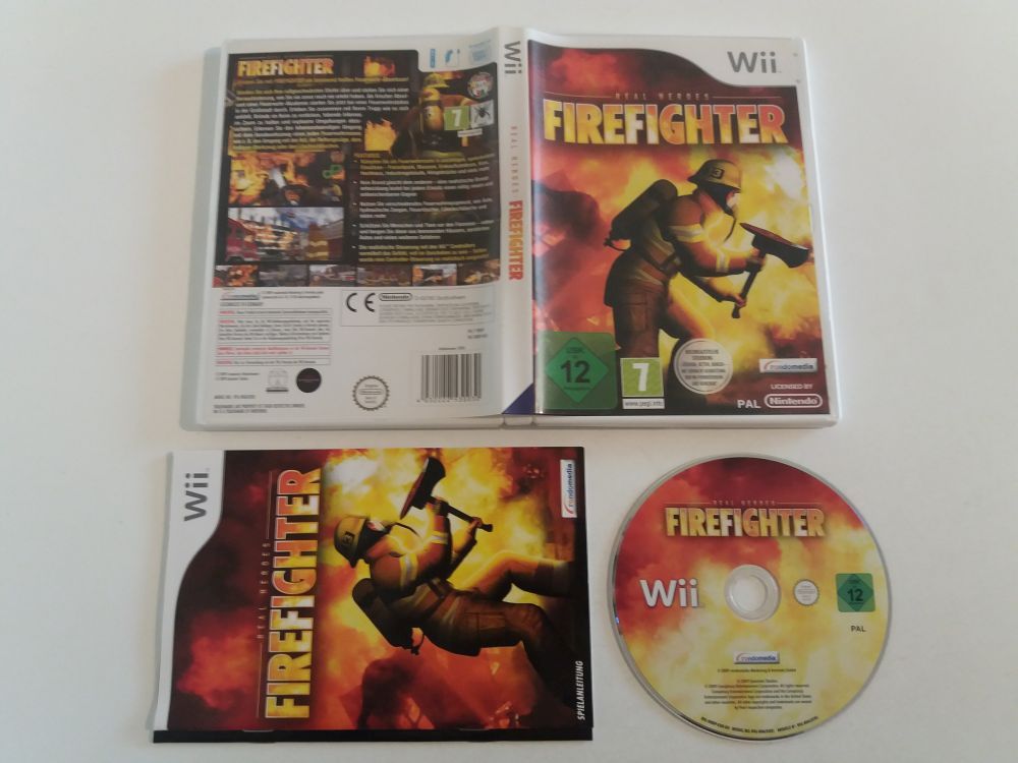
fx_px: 823
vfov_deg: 49.7
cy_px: 382
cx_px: 509
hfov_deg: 63.4
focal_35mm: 28
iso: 160
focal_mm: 3.7
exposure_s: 1/17
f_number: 1.9
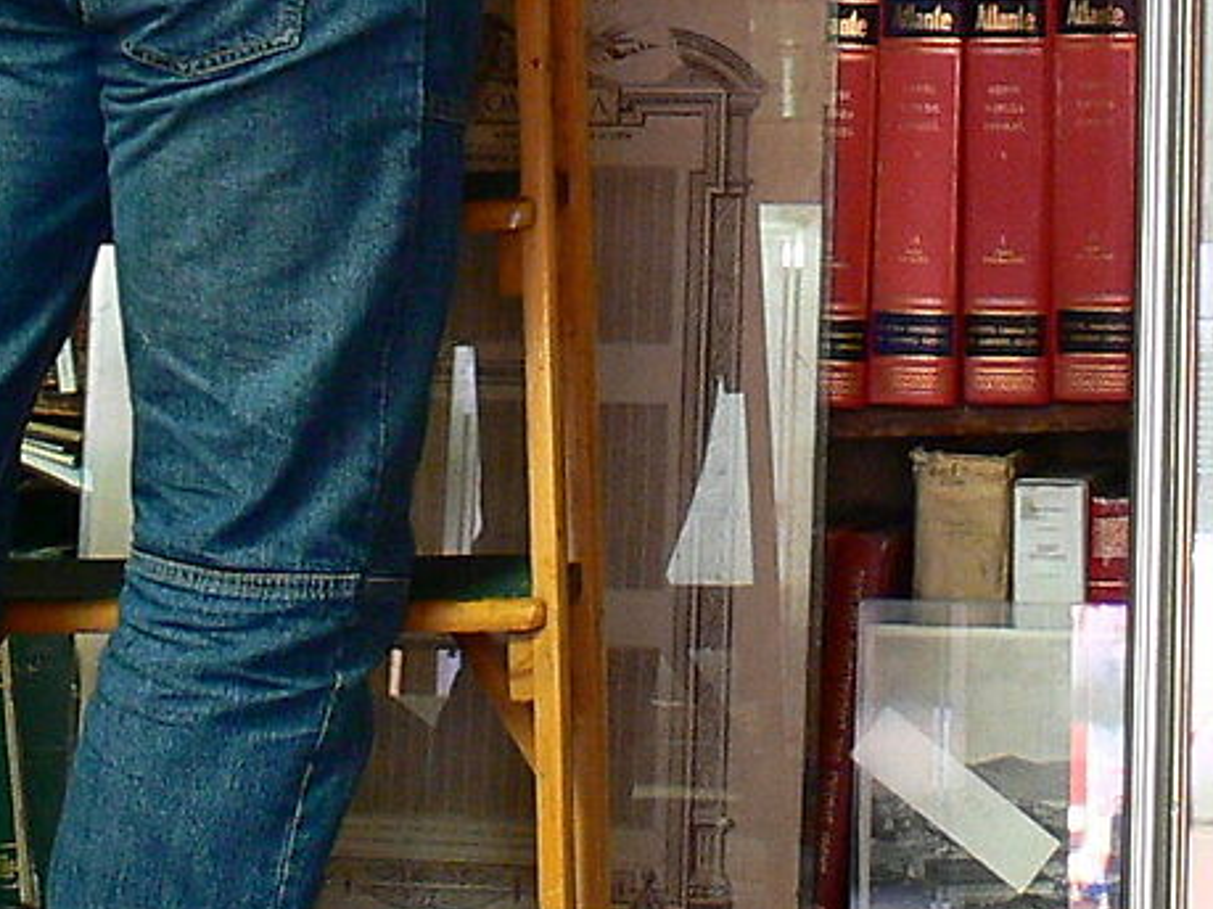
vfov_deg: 8.0
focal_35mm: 183
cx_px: 542
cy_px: -272
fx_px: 6411
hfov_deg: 10.8
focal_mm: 7.4
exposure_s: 1.6
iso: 80
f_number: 5
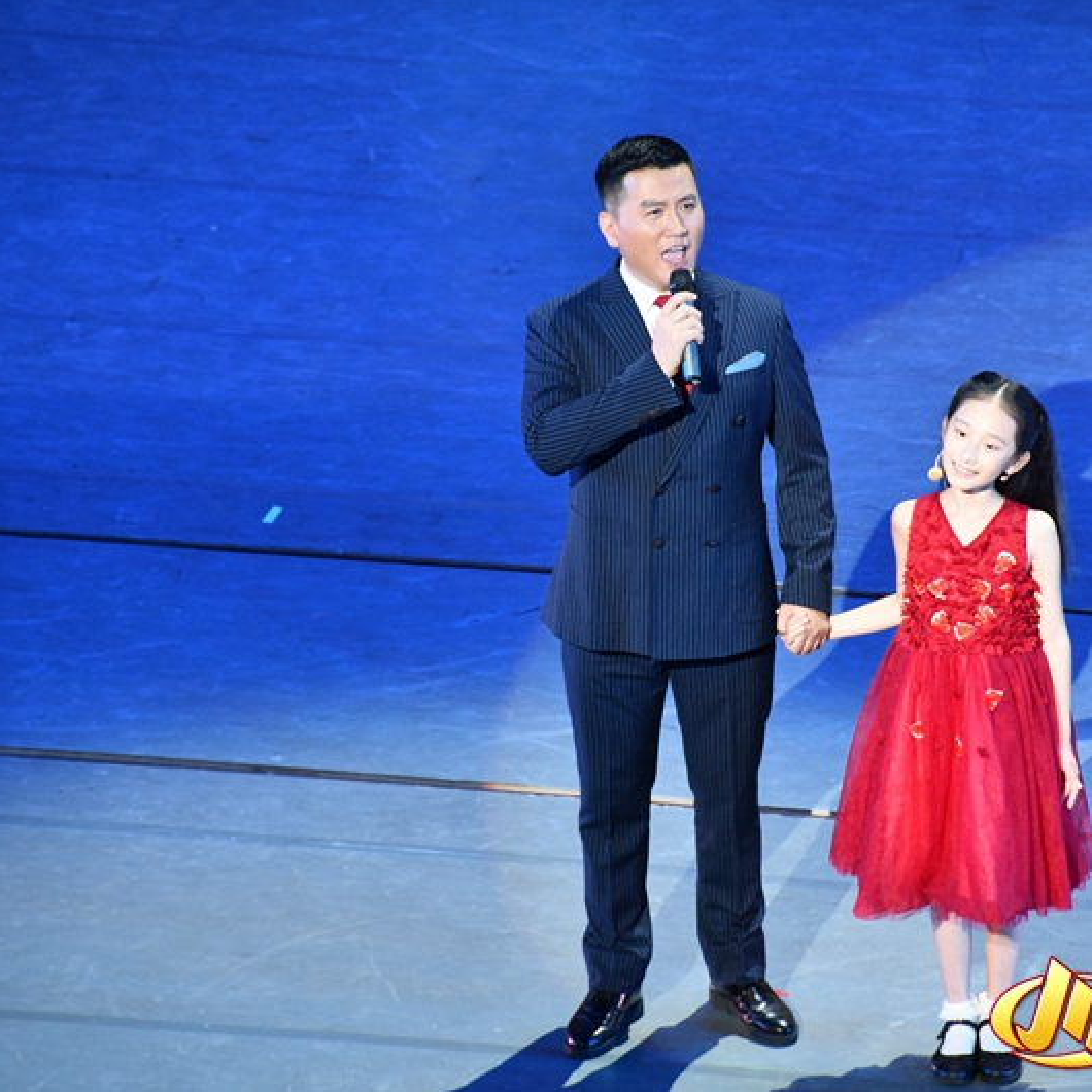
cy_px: 545
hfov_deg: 4.6
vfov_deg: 4.6
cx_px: 686
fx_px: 13741
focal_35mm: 385
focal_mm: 200
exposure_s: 1/250
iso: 1600
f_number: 5.6
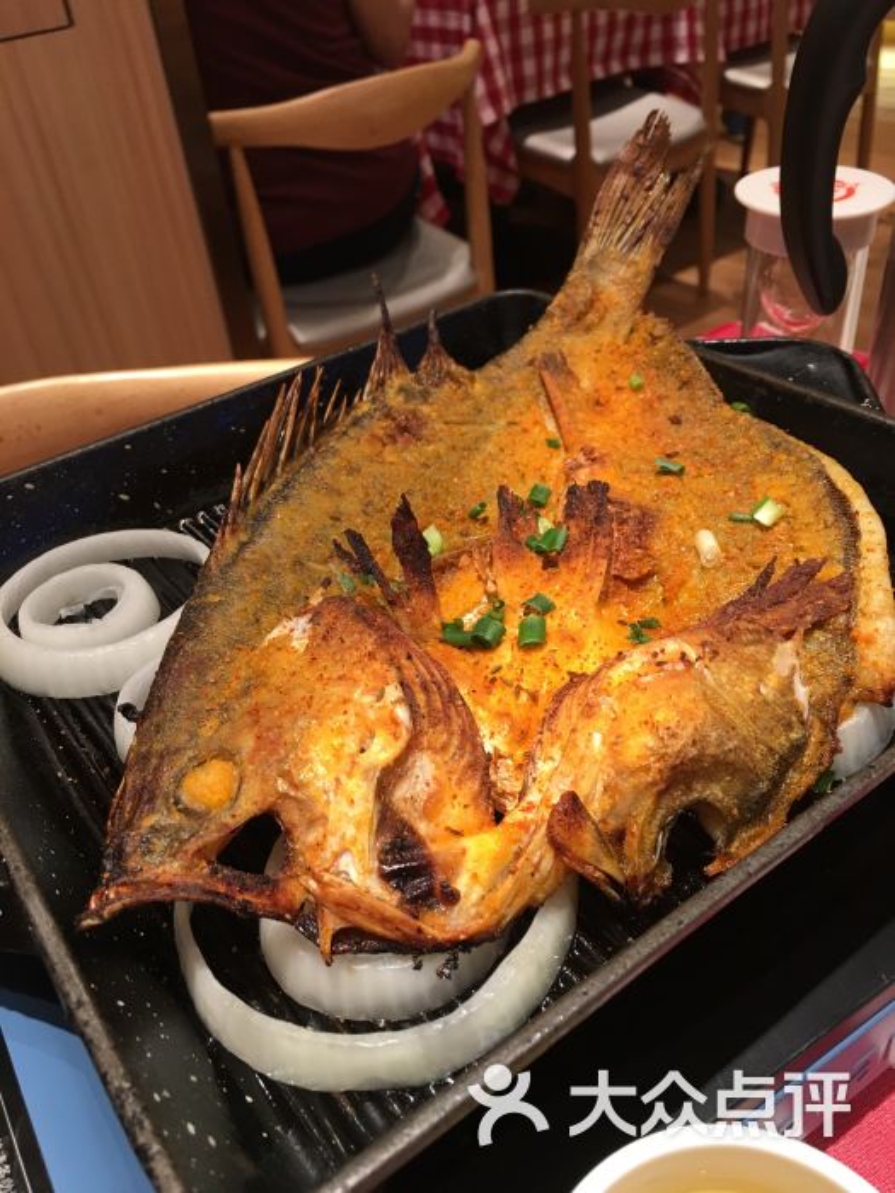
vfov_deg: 61.7
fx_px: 1000
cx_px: 448
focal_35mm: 29
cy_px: 596
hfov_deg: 48.2
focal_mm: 4.15
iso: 40
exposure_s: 1/33
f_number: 2.2
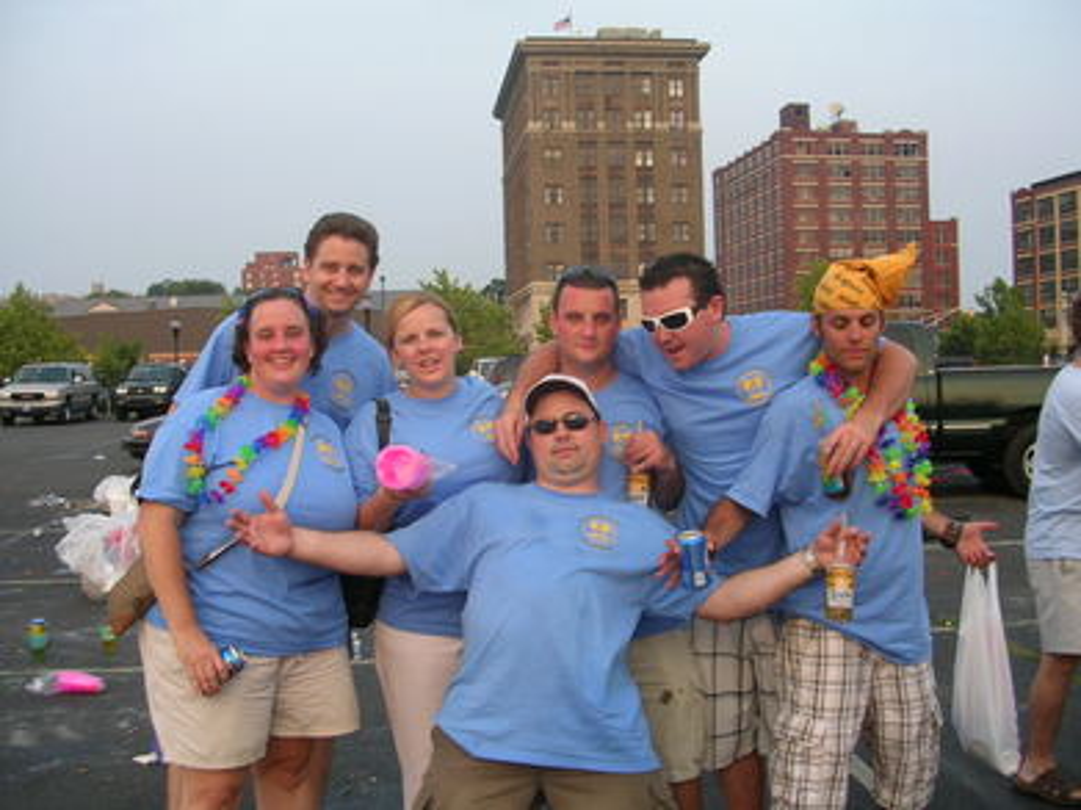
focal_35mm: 38
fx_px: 1186
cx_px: 540
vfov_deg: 37.7
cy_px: 405
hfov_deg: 49.0
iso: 50
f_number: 2.8
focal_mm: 5.8
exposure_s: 1/105
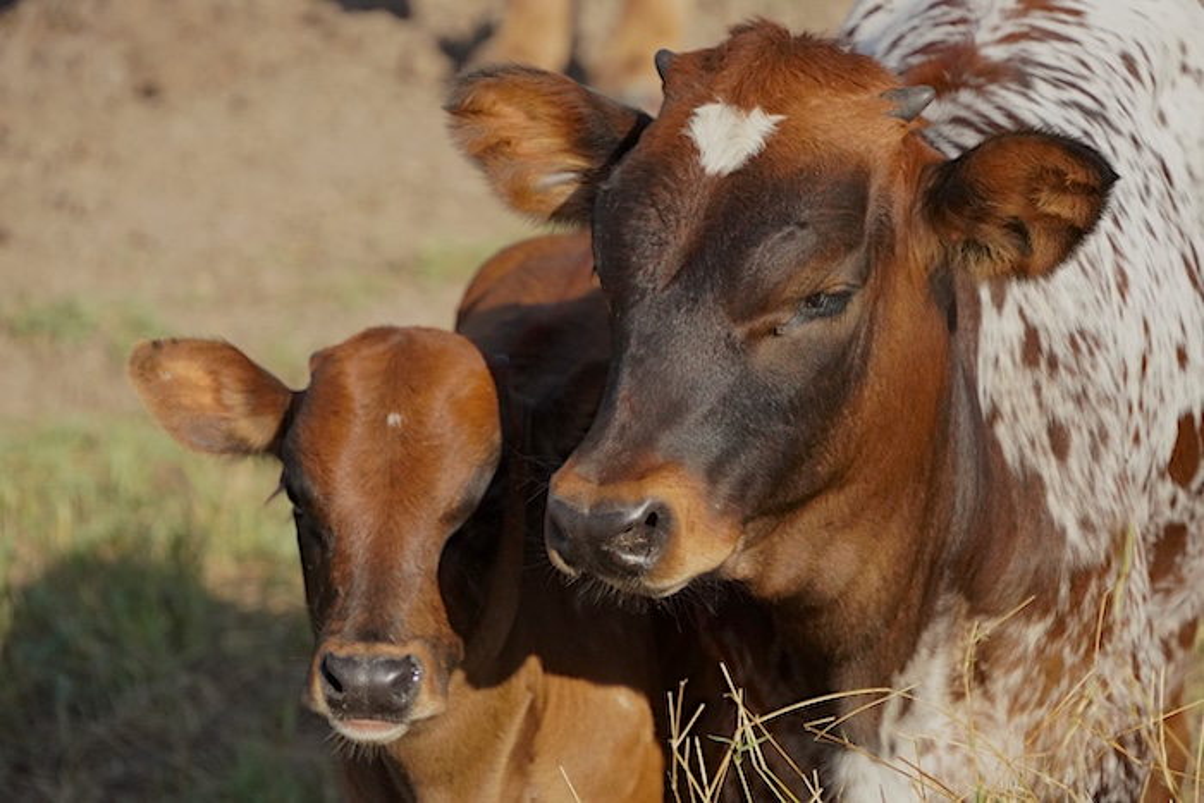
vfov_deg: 5.8
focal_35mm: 237
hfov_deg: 8.7
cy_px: 402
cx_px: 602
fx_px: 7927
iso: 2000
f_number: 5.6
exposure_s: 1/5000
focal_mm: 158
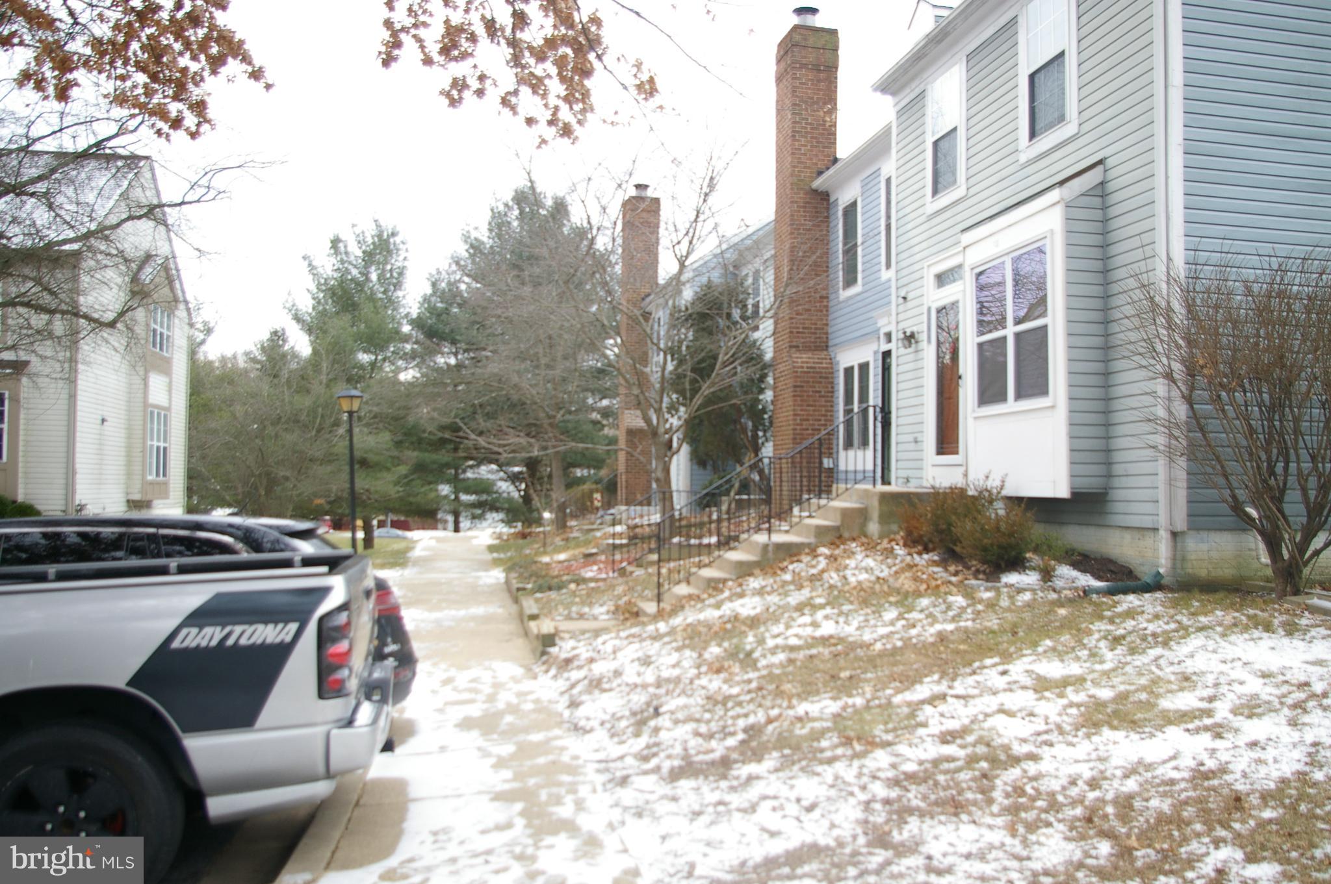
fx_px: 1108
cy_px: 442
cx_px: 666
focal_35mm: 30
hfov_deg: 62.0
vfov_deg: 43.5
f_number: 4.5
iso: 200
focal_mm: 20
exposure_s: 1/125
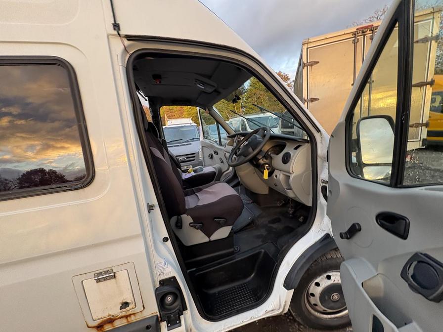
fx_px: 179
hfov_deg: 102.1
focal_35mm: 14
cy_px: 166
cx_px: 222
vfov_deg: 85.7
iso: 250
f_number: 2.2
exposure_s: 1/87
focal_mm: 2.22
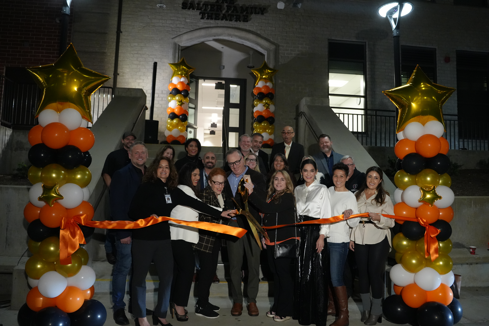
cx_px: 244
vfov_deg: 46.4
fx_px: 380
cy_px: 163
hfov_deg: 65.5
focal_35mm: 28
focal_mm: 28
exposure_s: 1/160
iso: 8000
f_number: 4
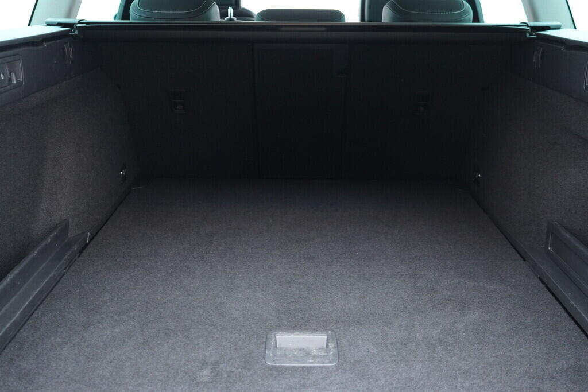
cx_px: 294
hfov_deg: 53.1
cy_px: 196
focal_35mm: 36
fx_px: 588
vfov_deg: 36.9
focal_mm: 24
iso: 1250
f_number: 2.8
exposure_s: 1/40
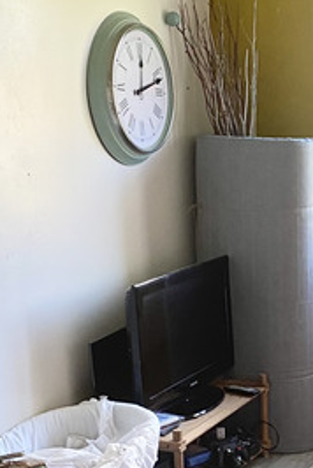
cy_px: 361
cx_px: 375
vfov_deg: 25.6
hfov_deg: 16.8
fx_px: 1015
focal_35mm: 78
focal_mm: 4.25
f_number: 1.8
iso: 125
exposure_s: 1/73
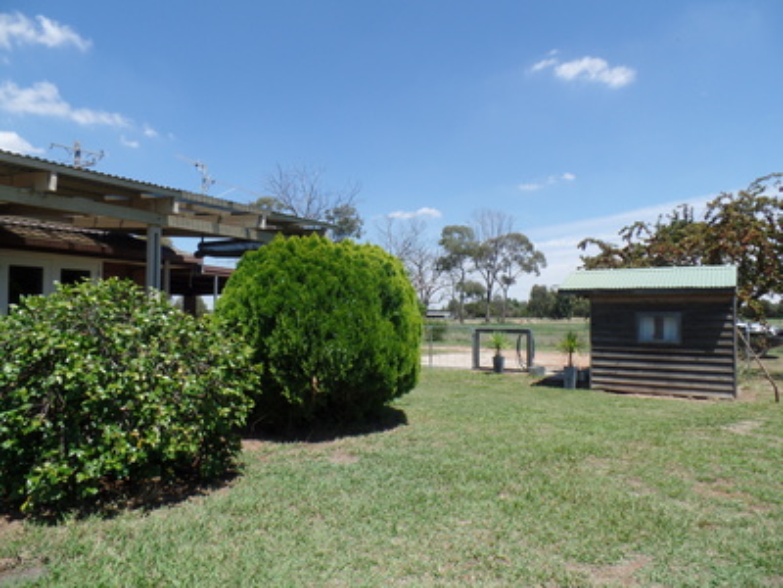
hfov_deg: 73.9
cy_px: 294
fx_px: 520
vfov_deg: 58.9
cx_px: 392
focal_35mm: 23
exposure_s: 1/750
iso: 80
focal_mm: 4.1
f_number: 3.5
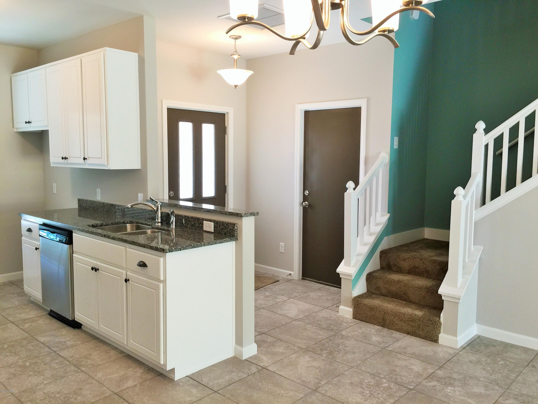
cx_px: 269
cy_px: 202
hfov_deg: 61.7
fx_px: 451
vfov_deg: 48.2
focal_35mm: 29
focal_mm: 4.15
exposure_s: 1/15
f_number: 2.2
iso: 32
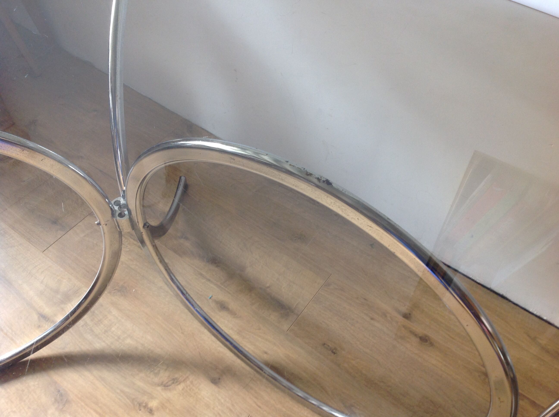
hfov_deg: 52.7
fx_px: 564
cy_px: 208
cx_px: 280
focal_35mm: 35
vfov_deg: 40.6
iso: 80
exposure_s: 1/15
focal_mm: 4.28
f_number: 2.4
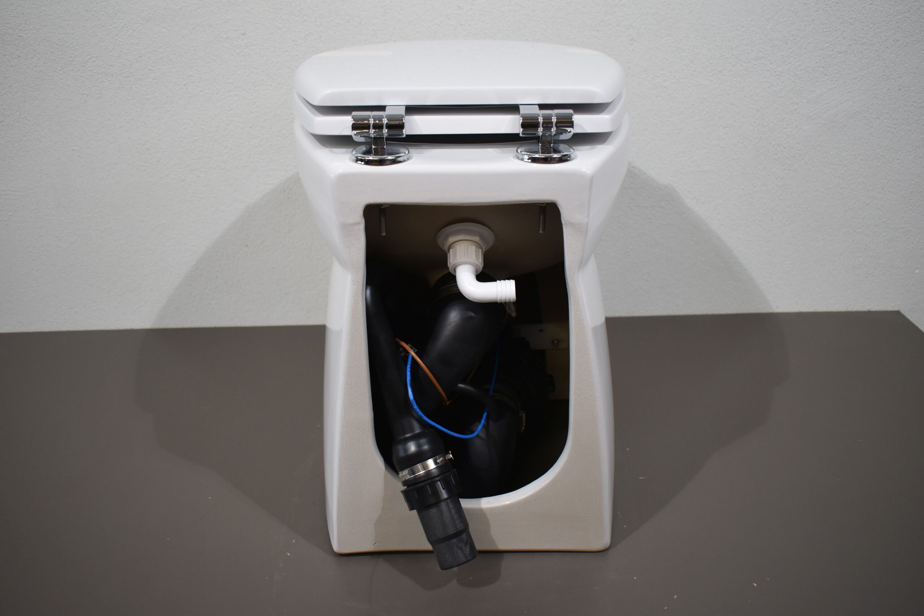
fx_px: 847
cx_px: 462
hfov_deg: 57.2
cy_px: 308
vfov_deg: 40.0
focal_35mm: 33
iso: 720
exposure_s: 1/250
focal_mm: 22
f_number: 3.8
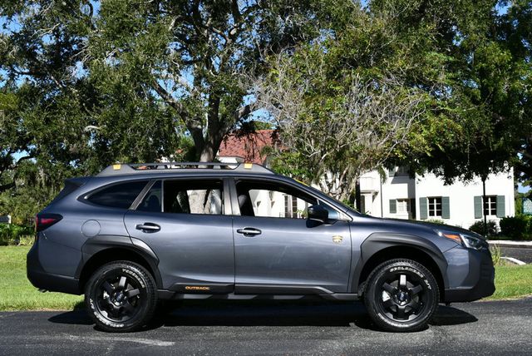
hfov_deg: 39.6
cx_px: 266
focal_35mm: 50
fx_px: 740
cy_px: 178
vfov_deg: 27.0
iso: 100
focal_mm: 25
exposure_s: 1/320
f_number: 9
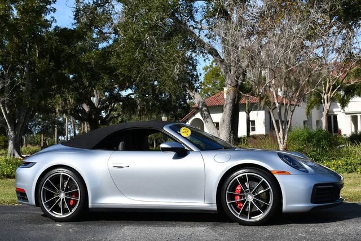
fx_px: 562
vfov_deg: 24.2
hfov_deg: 35.6
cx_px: 180
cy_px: 120
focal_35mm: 56
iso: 100
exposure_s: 1/250
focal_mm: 28
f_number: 8
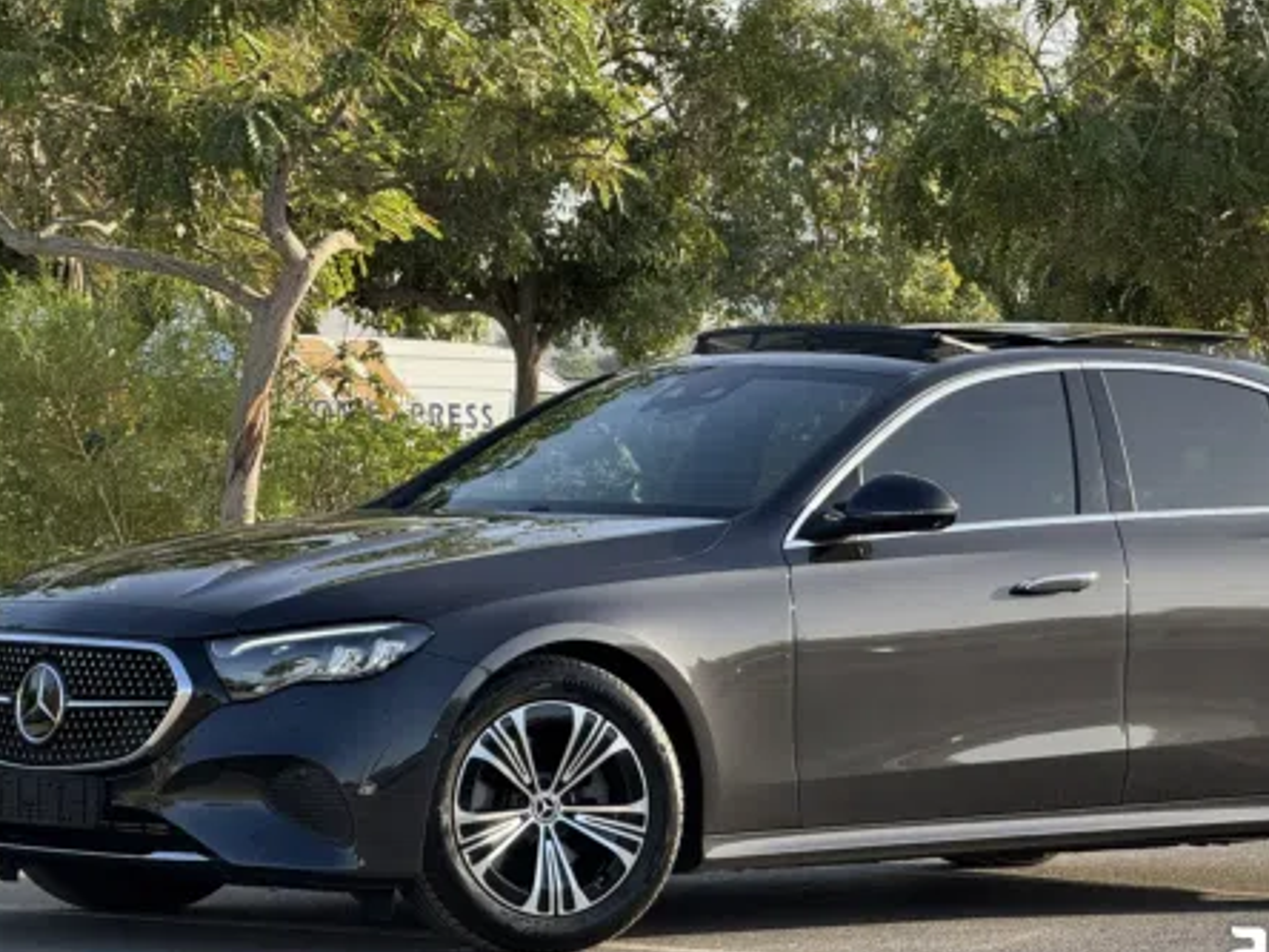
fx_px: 6342
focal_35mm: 173
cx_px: 792
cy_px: 423
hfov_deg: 11.4
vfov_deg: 8.6
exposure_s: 1/379
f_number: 2.8
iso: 50
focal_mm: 15.66
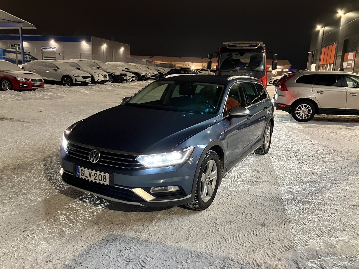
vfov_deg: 49.7
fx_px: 290
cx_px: 180
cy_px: 134
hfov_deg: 63.4
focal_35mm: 28
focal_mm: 3.99
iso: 400
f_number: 1.8
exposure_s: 1/33
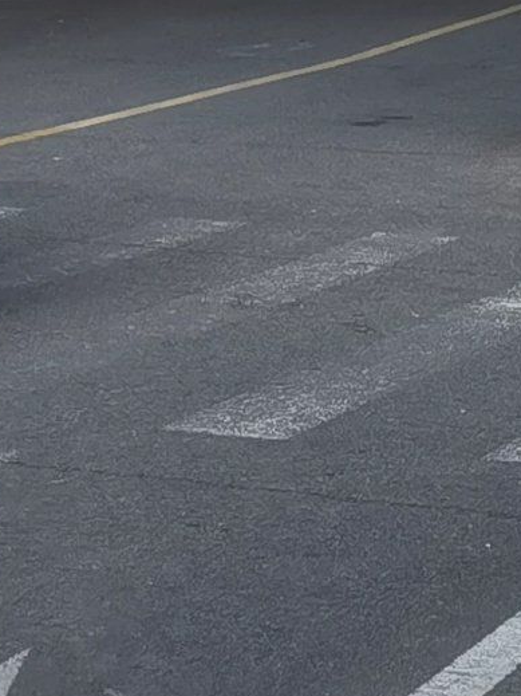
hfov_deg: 10.4
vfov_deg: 12.0
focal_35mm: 142
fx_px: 2851
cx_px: 23
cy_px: -800
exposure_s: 1/2500
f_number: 1.8
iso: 50
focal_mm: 5.54
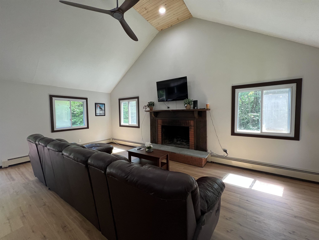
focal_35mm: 13
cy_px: 120
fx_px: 120
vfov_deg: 89.9
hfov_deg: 106.2
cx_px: 160
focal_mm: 1.57
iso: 160
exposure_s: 1/120
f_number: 1.8
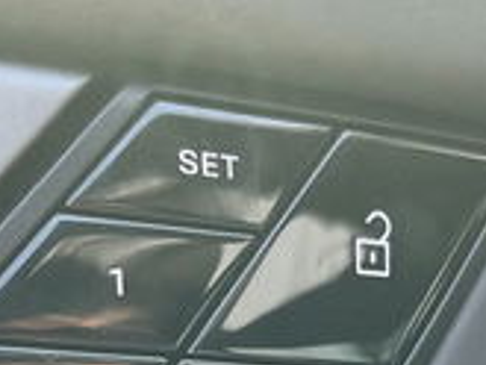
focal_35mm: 121
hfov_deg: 16.2
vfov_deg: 11.4
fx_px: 1700
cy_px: 656
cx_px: 318
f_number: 1.6
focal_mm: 5.1
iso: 40
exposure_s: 1/183
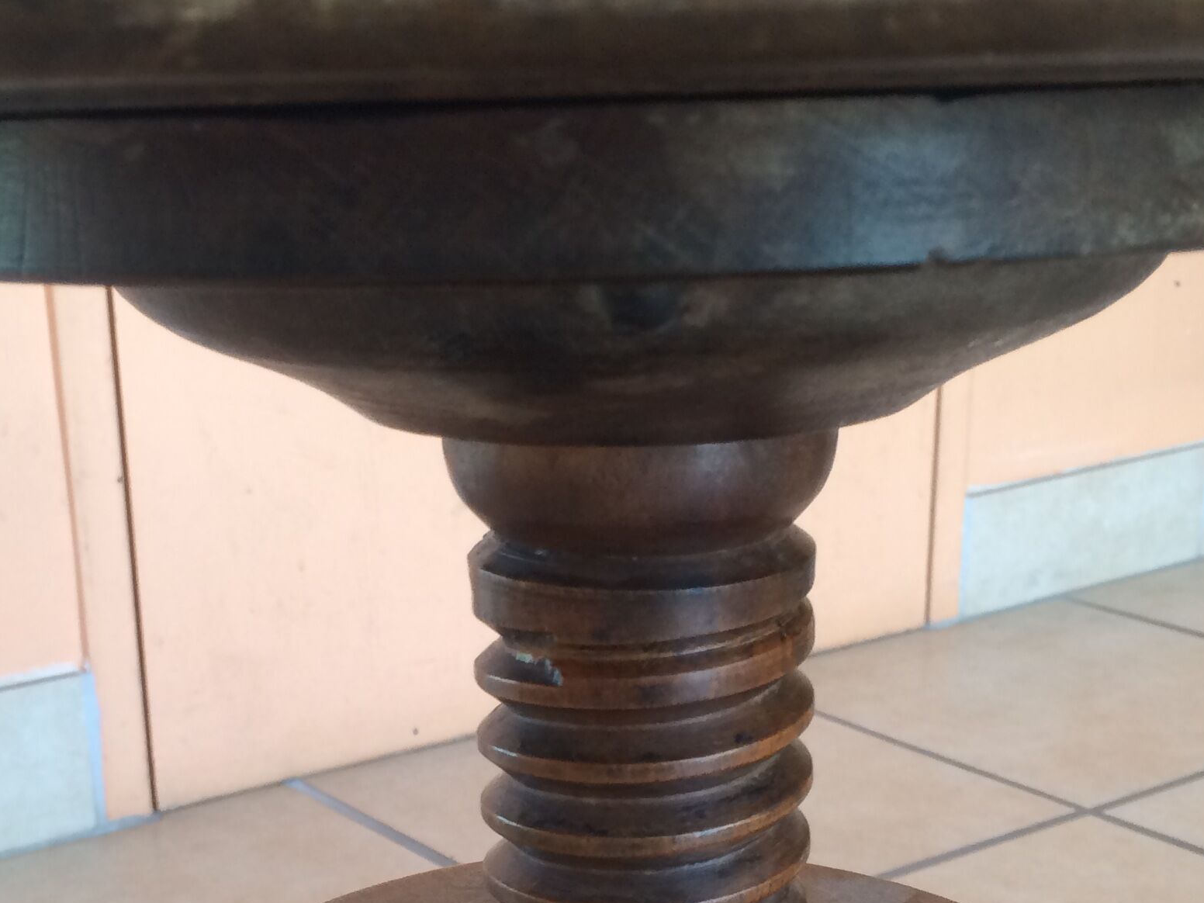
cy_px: 832
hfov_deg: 31.7
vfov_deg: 23.3
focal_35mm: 61
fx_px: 2122
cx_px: 569
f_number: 2.2
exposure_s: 1/33
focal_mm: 4.15
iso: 40
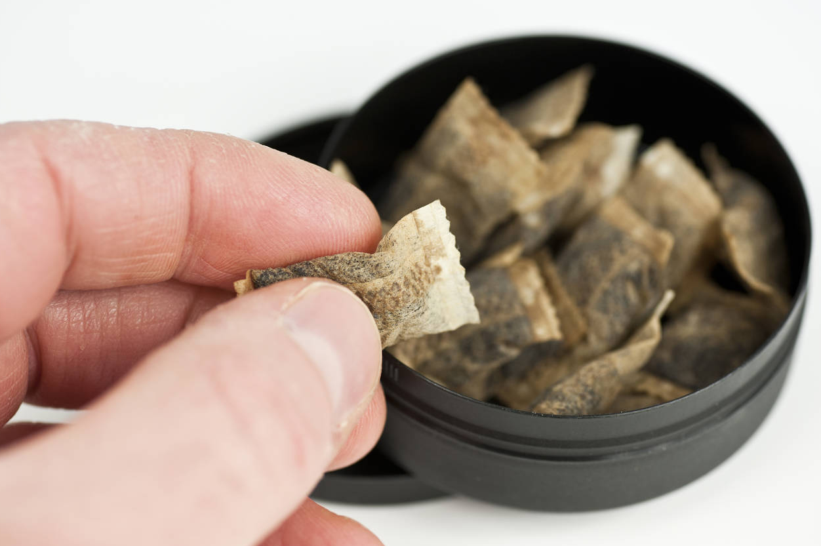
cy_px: 278
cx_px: 405
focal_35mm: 92
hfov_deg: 22.2
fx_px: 2097
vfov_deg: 14.8
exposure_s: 1/320
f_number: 9
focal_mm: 90
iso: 400
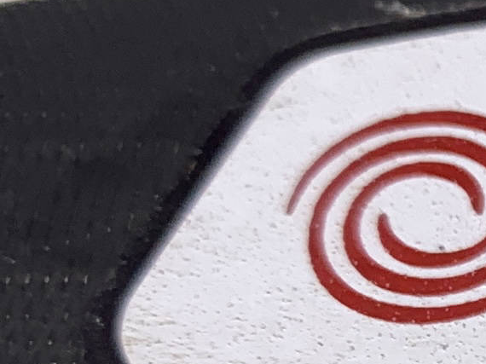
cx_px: 1214
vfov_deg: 8.0
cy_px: 411
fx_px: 2582
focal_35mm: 184
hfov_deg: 9.4
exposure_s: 1/275
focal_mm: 4.25
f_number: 1.8
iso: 25
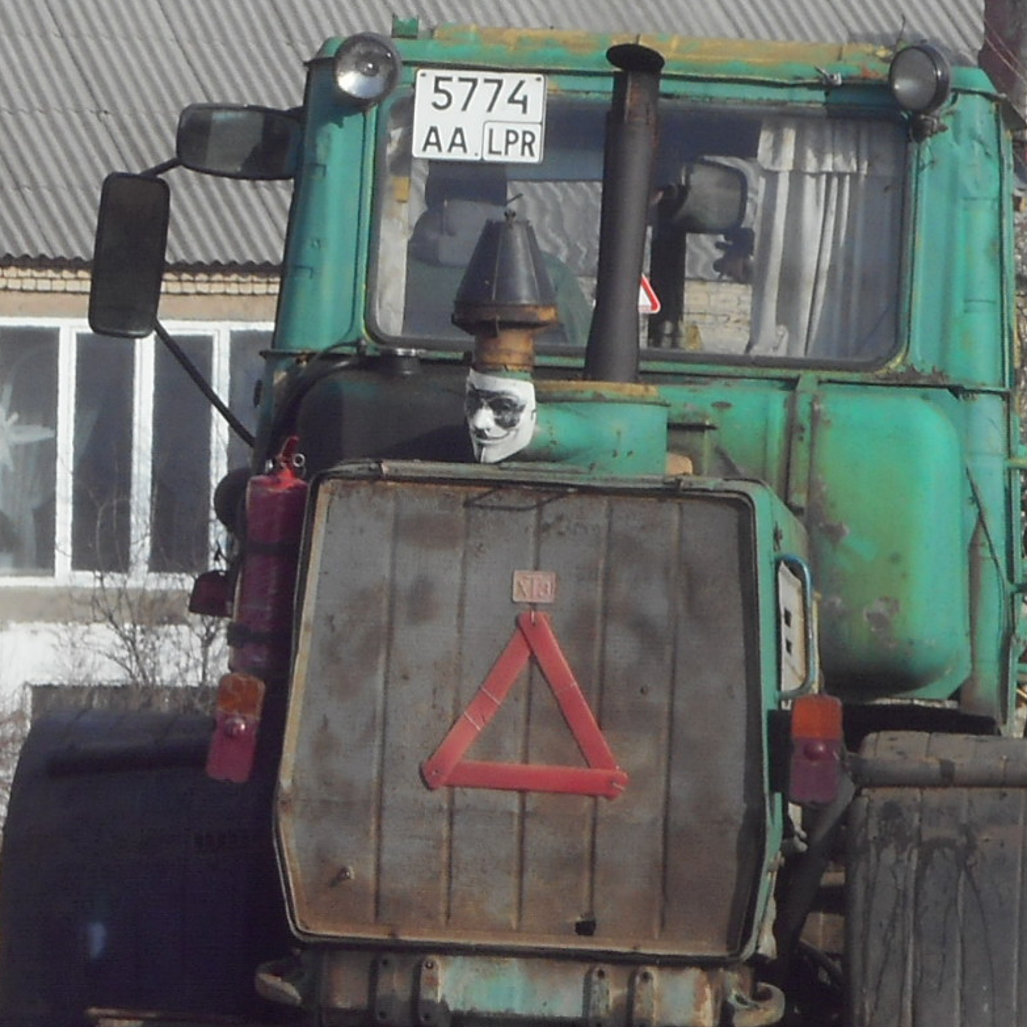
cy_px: 732
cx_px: 349
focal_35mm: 242
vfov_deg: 7.2
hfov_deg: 7.2
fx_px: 8123
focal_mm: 23.9
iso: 80
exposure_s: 1/320
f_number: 6.1
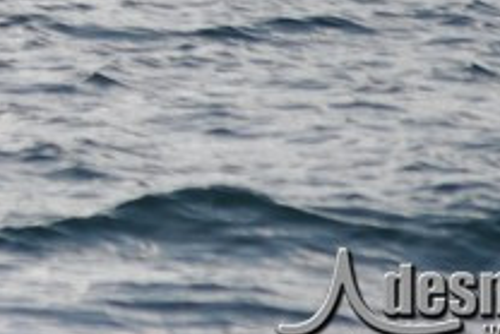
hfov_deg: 2.5
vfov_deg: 1.7
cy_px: -455
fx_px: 11299
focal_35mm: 813
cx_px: -481
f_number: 5.6
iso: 100
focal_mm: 110
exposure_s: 1/500
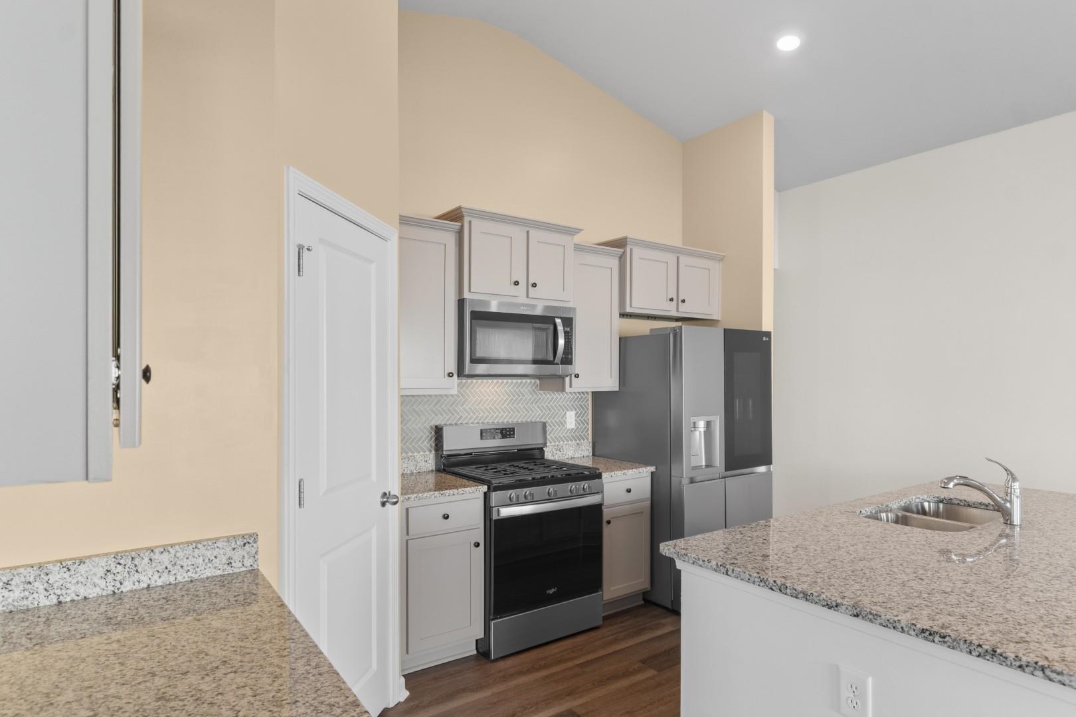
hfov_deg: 86.9
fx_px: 568
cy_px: 358
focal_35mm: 19
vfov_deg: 64.6
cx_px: 538
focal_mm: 13
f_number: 4.8
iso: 100
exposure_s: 1/2
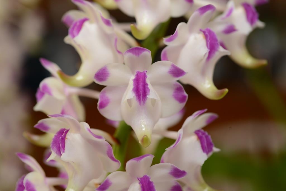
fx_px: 477
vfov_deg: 22.6
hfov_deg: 33.4
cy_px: 96
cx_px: 143
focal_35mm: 60
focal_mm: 60
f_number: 8
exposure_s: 1/60
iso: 1250
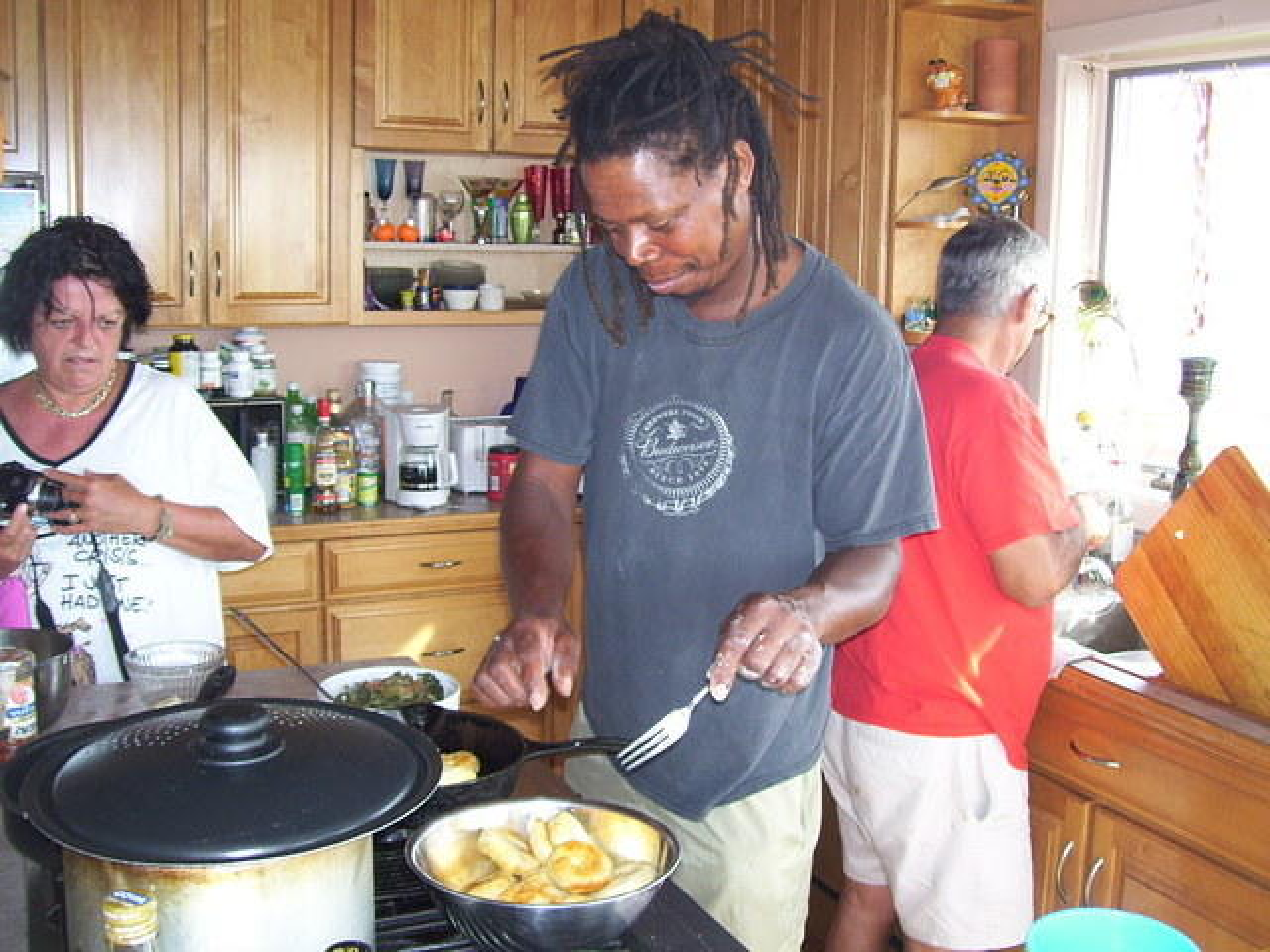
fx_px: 1321
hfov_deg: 51.4
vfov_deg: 39.7
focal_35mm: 36
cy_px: 476
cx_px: 635
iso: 100
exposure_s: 1/60
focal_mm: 6
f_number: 2.7
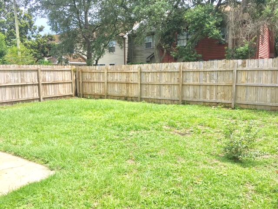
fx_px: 233
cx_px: 139
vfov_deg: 48.2
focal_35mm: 29
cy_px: 104
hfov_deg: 61.7
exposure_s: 1/712
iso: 25
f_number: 2.2
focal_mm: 4.15
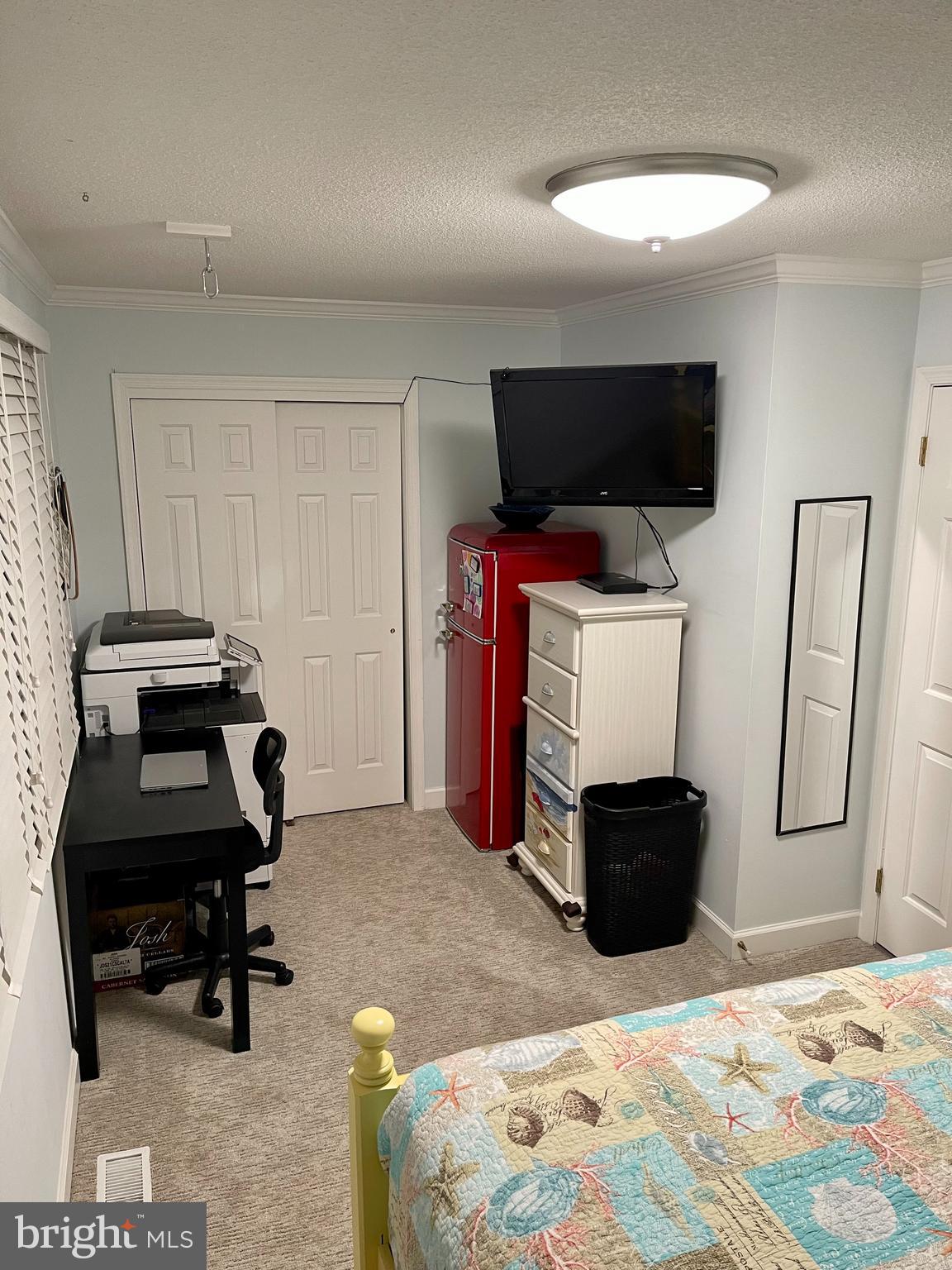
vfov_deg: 69.4
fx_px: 917
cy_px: 635
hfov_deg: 54.9
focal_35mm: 25
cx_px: 476
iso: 160
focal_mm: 5.1
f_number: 1.6
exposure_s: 1/60
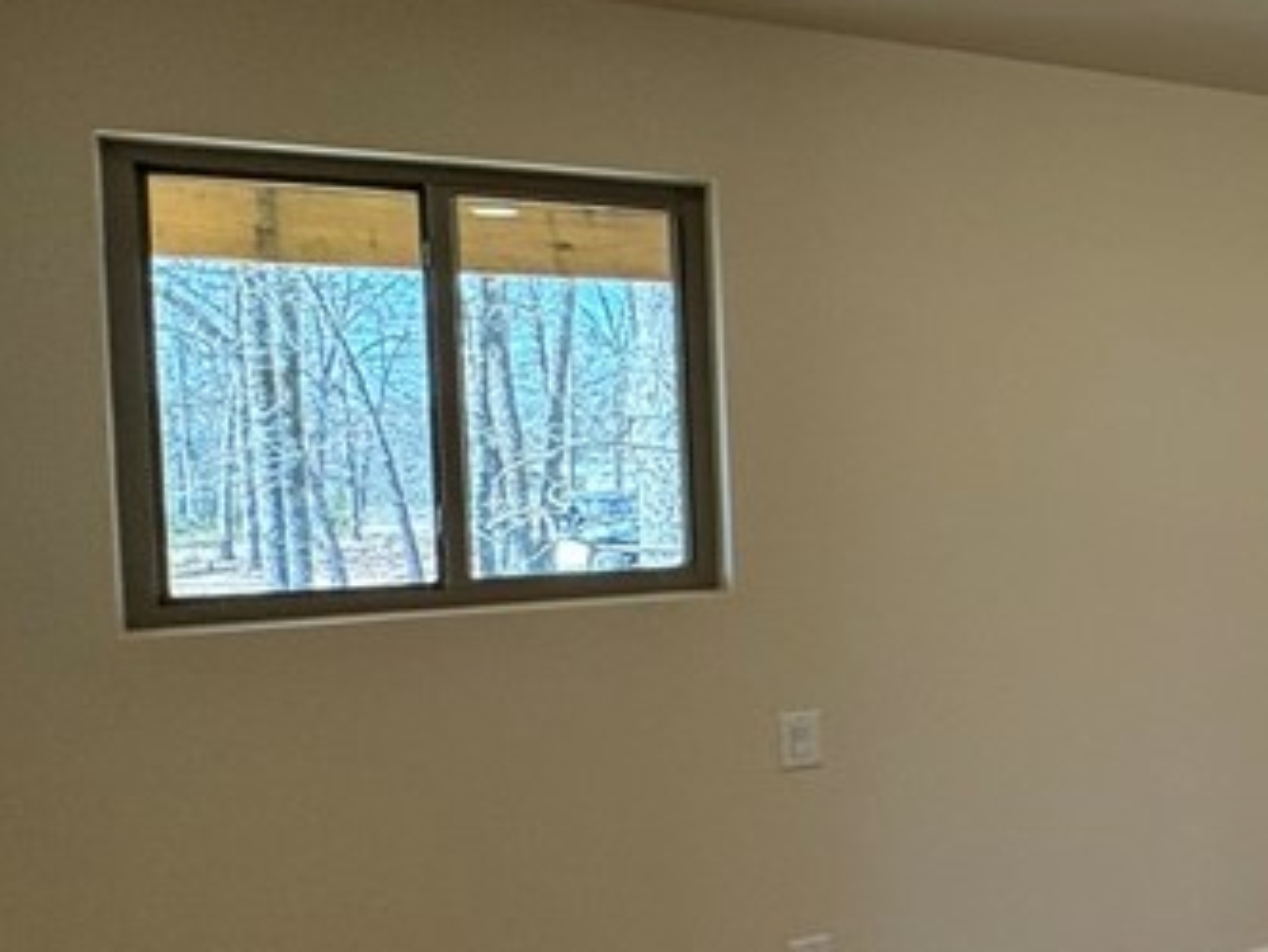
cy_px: 491
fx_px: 1576
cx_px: 1851
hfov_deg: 29.3
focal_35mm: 43
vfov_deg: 33.6
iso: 100
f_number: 2.2
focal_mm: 2.22
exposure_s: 1/120
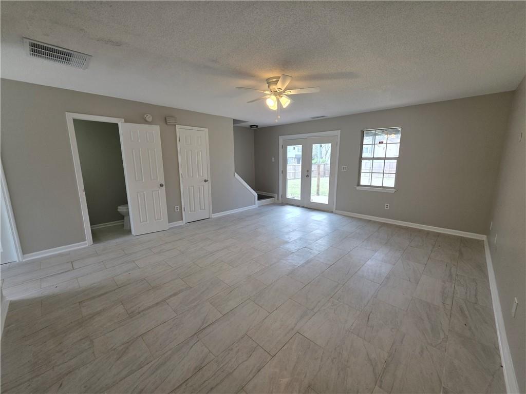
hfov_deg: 106.2
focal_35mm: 13
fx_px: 198
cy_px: 197
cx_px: 263
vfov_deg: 89.9
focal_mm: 2.2
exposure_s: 1/120
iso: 80
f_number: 1.9
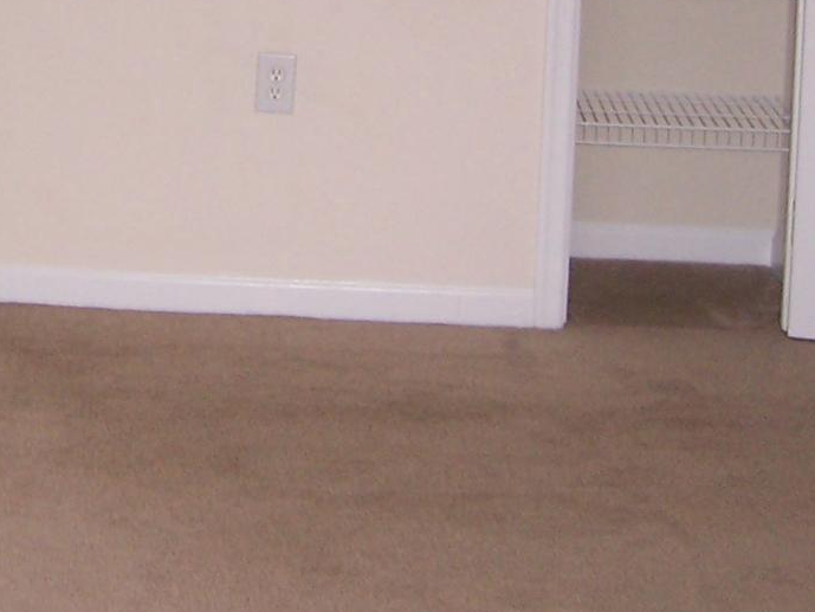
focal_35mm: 107
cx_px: -25
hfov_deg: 17.9
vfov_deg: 13.2
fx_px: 2520
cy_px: -243
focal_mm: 6
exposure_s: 1/60
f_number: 3
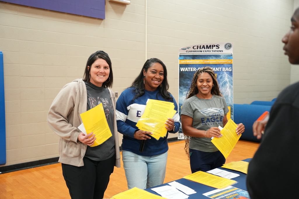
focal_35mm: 34
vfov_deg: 38.9
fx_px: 282
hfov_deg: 55.8
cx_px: 150
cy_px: 100
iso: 2000
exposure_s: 1/125
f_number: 2.8
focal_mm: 34
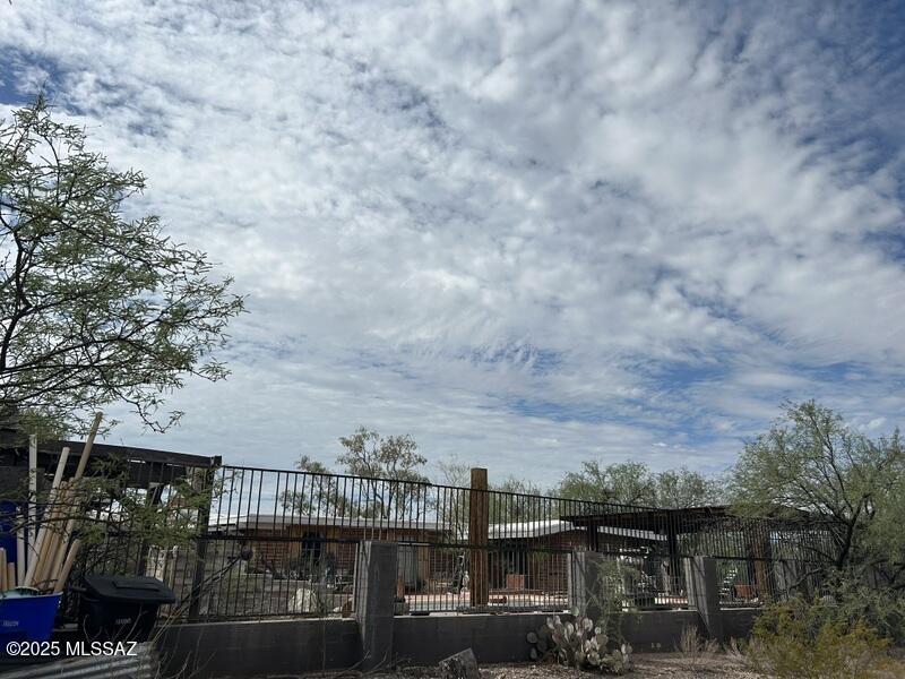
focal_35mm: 26
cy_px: 340
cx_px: 452
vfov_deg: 53.1
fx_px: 680
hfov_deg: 67.3
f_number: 1.5
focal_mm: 5.7
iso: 50
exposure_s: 1/14286
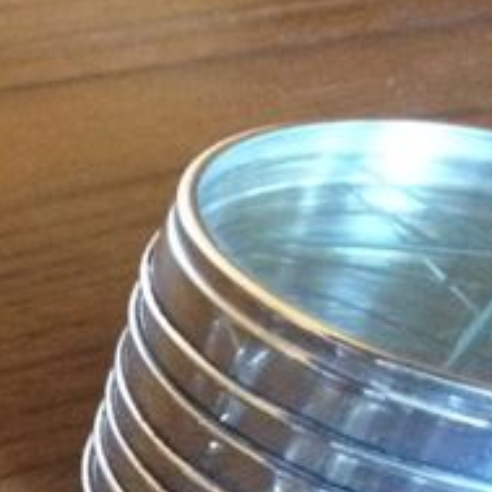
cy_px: 855
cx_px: -547
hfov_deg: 12.0
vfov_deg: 12.7
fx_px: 2026
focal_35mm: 126
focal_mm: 4.12
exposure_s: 1/15
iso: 400
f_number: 2.2
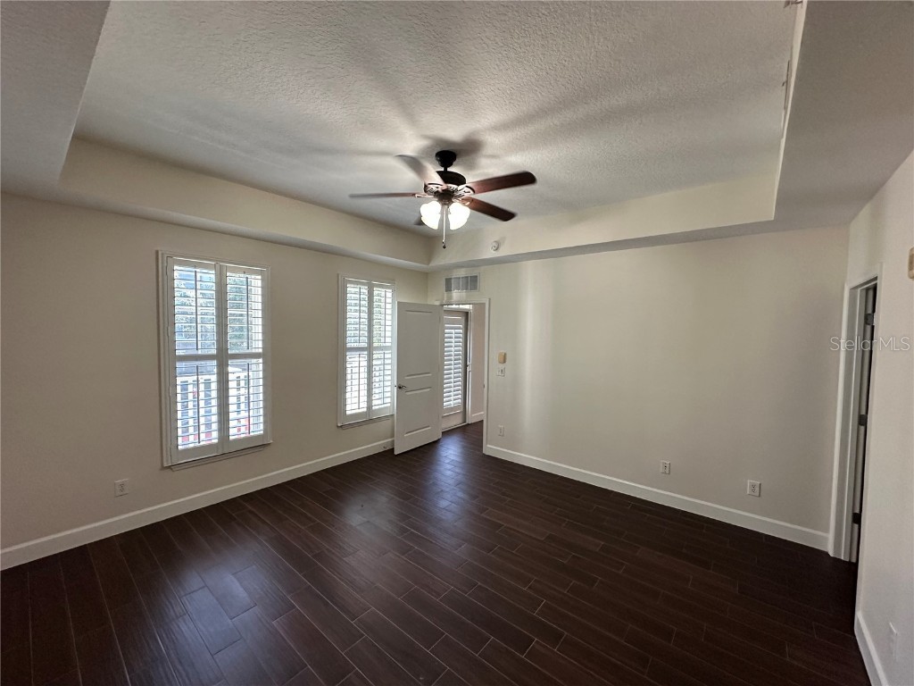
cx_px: 457
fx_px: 370
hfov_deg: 102.1
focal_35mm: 14
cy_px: 343
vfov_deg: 85.7
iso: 250
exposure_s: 1/120
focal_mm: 2.22
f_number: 2.2
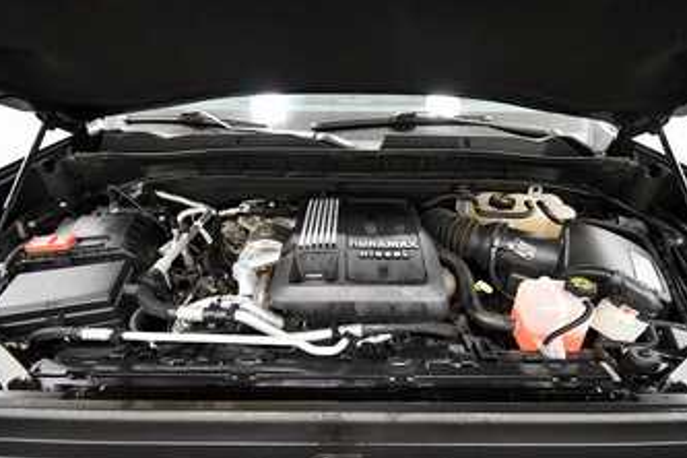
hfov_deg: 90.0
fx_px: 343
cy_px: 255
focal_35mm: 18
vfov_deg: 67.2
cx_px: 355
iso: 3200
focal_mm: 10
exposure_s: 1/125
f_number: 4.5
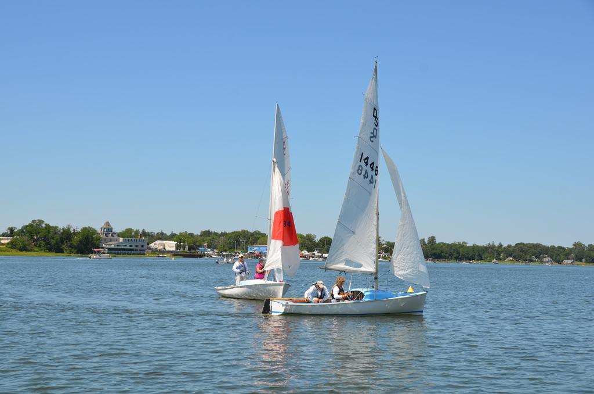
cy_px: 197
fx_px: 988
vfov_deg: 22.5
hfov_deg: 33.5
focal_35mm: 60
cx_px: 297
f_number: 8
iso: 100
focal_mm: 40
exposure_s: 1/250
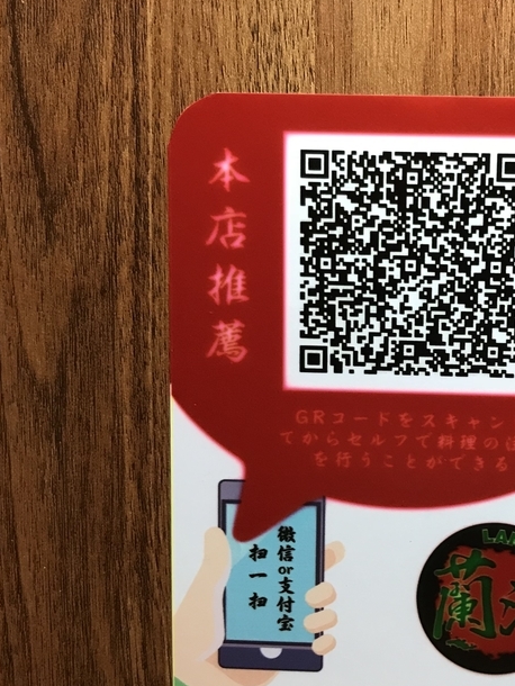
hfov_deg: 30.0
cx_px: 425
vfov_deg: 40.3
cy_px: 397
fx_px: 932
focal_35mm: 47
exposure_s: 1/17
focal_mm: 3.99
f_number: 1.8
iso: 50
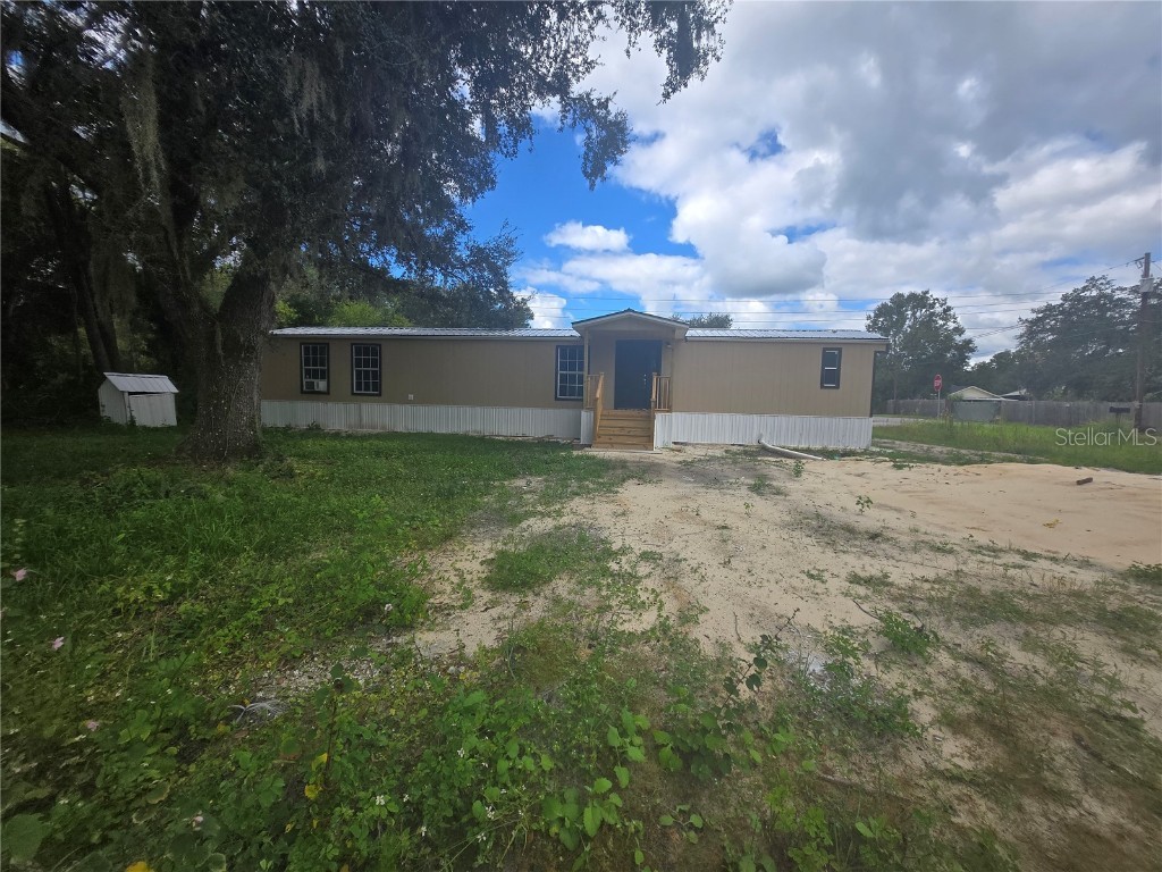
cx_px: 581
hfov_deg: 106.2
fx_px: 436
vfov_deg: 89.9
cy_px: 436
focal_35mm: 13
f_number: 2.2
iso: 25
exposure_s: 1/720
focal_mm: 1.7
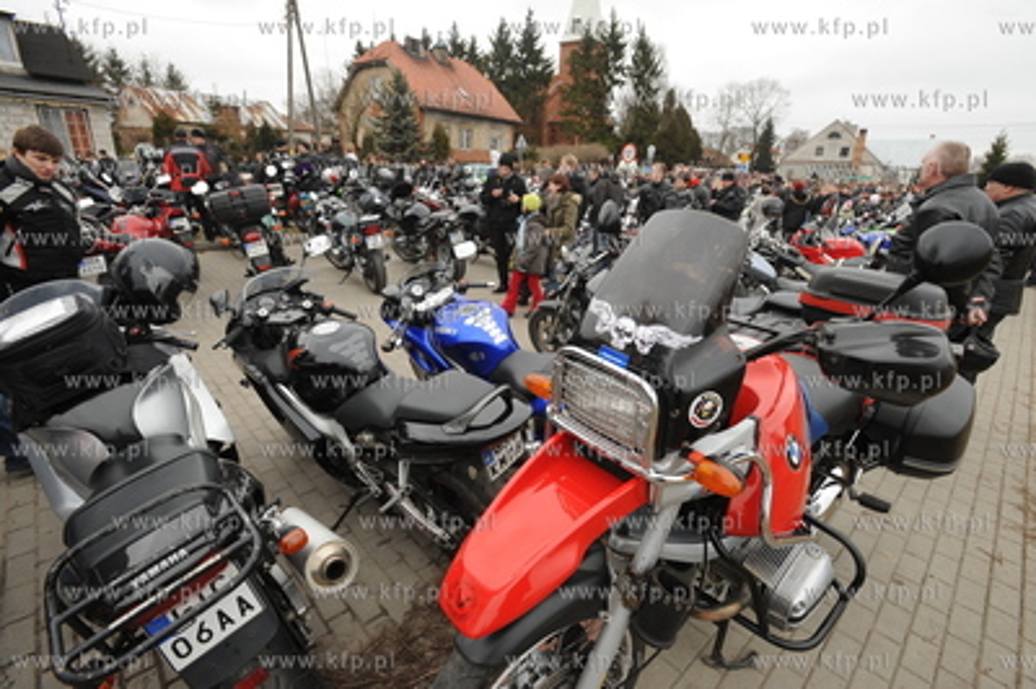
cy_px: 344
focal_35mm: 17
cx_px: 518
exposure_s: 1/100
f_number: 8
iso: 400
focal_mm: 17
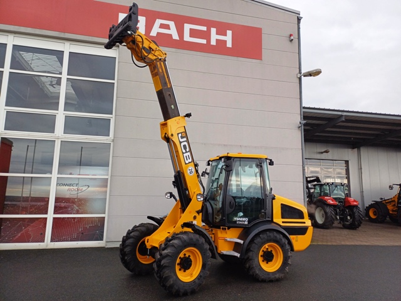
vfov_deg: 54.9
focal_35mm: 25
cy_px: 150
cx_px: 200
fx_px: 290
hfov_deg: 69.4
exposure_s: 1/108
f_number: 1.8
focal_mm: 4.65
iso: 50
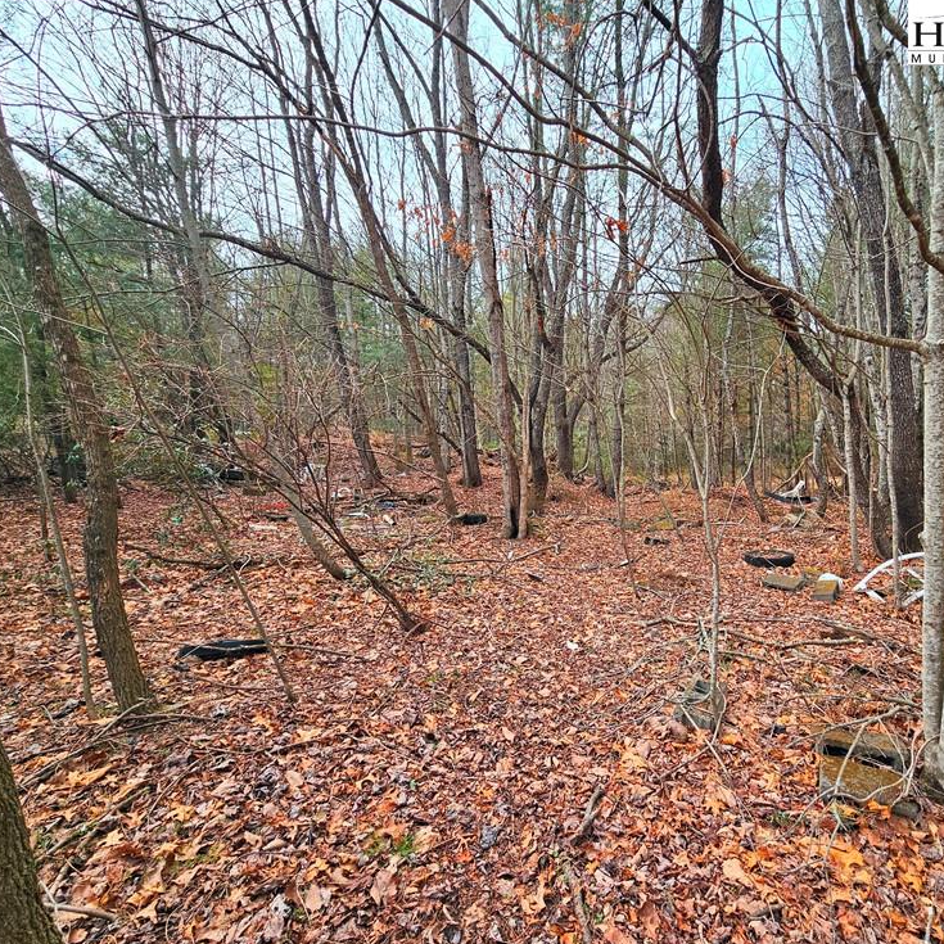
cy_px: 476
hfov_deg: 86.0
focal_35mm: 16
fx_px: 494
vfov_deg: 87.4
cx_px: 579
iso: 50
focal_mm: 2.2
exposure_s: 1/976
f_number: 2.2
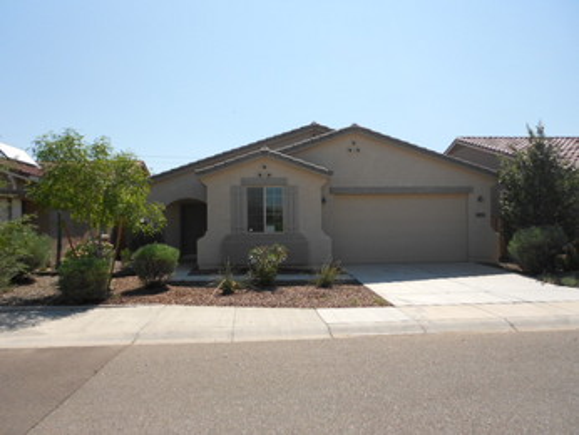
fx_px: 435
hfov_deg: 67.3
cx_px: 290
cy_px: 218
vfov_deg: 53.1
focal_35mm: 26
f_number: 3.2
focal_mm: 4.6
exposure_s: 1/1000
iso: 80
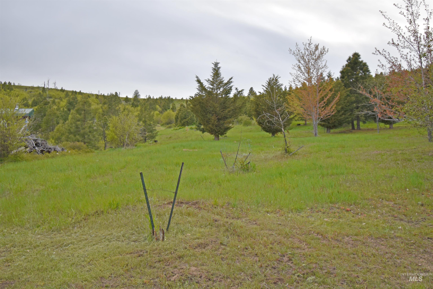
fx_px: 361
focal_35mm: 30
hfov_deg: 61.9
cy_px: 144
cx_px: 216
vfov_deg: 43.6
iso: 100
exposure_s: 1/125
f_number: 5.6
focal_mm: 20
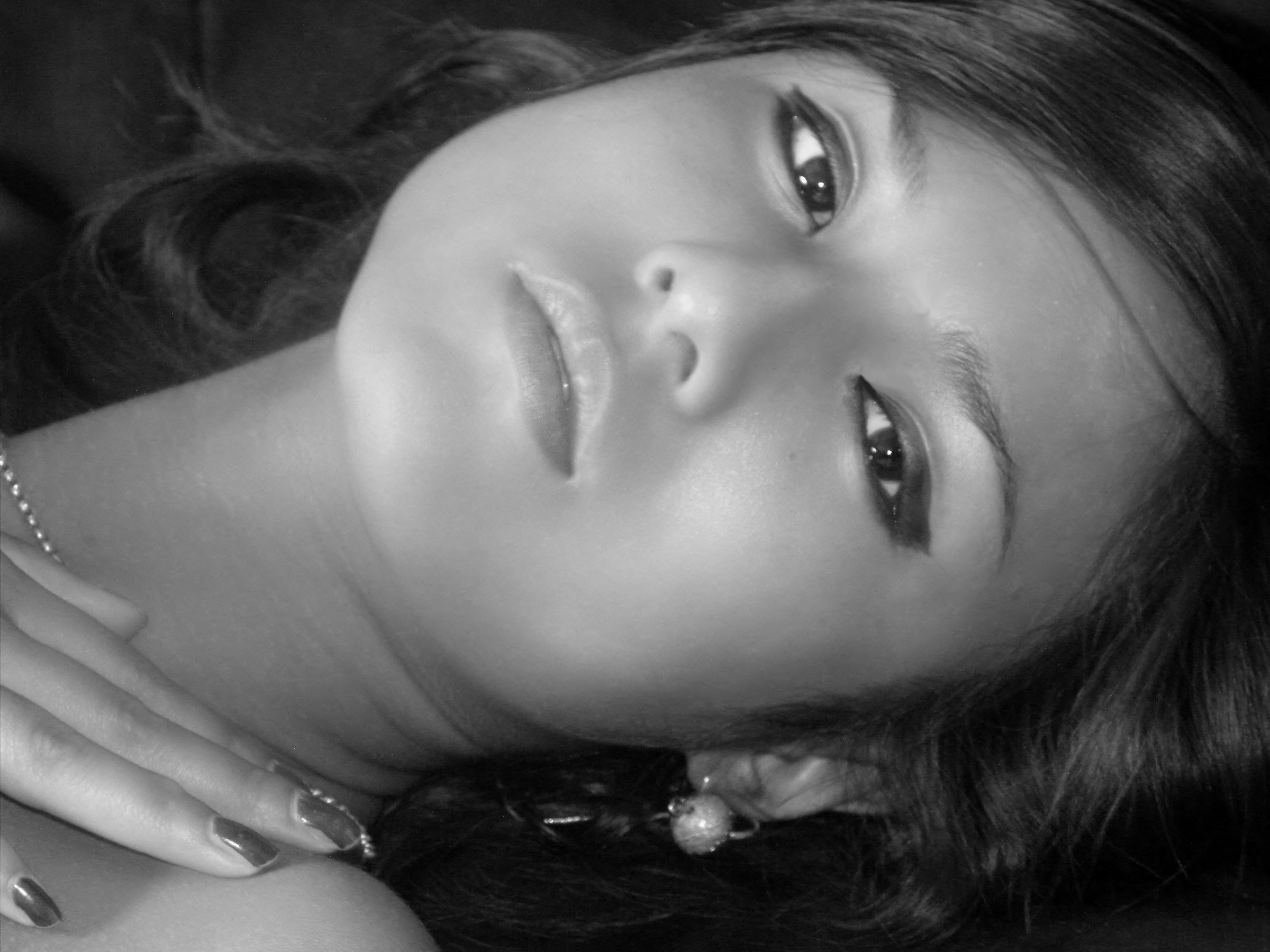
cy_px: 476
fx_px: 5283
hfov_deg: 13.7
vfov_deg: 10.3
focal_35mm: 144
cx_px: 635
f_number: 4.5
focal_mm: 25.7
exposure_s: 1/30
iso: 400
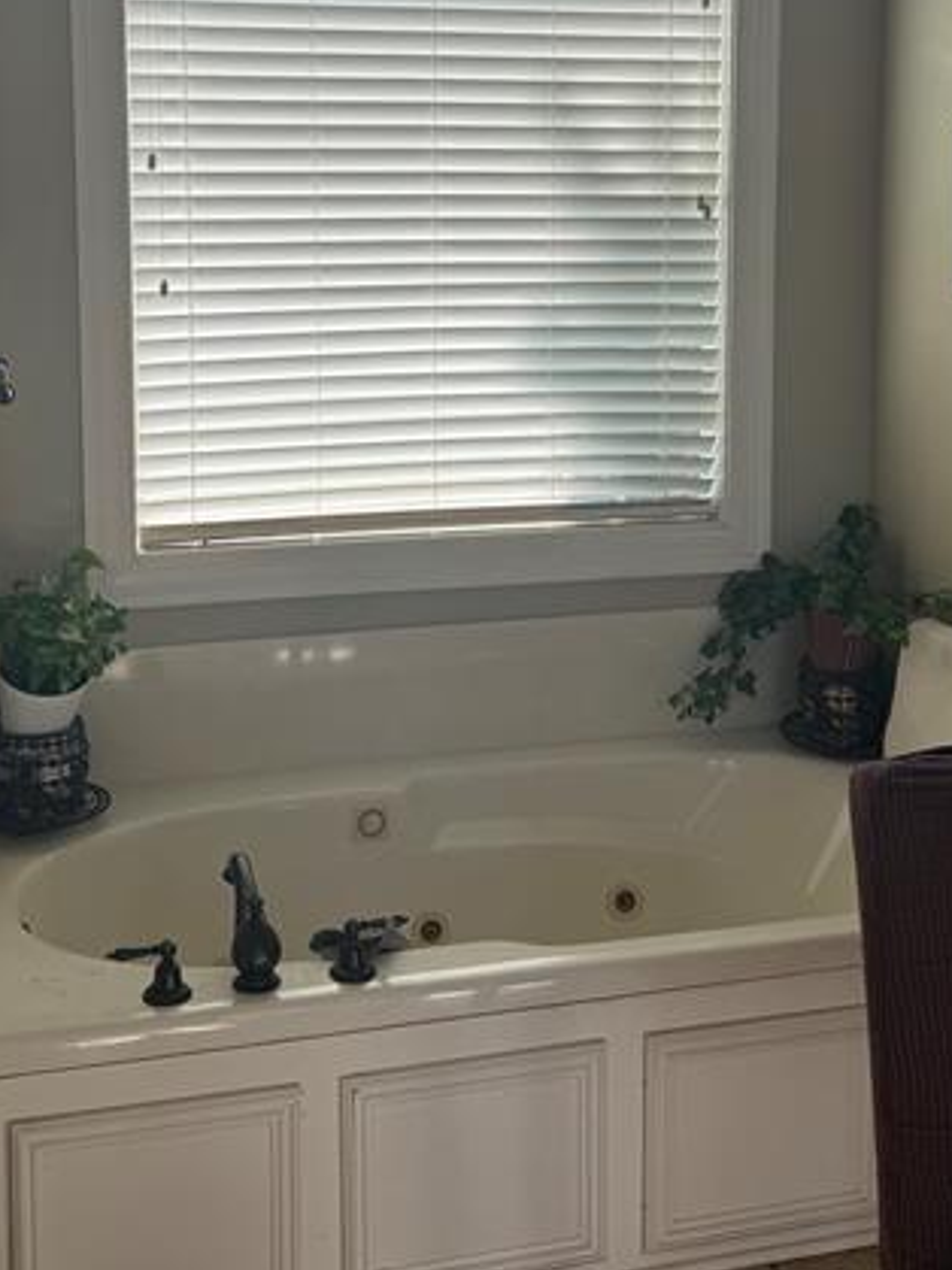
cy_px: 352
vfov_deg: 41.9
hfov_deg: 32.8
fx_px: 1614
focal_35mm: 44
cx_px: 406
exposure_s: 1/551
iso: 80
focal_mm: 6.76
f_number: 1.78
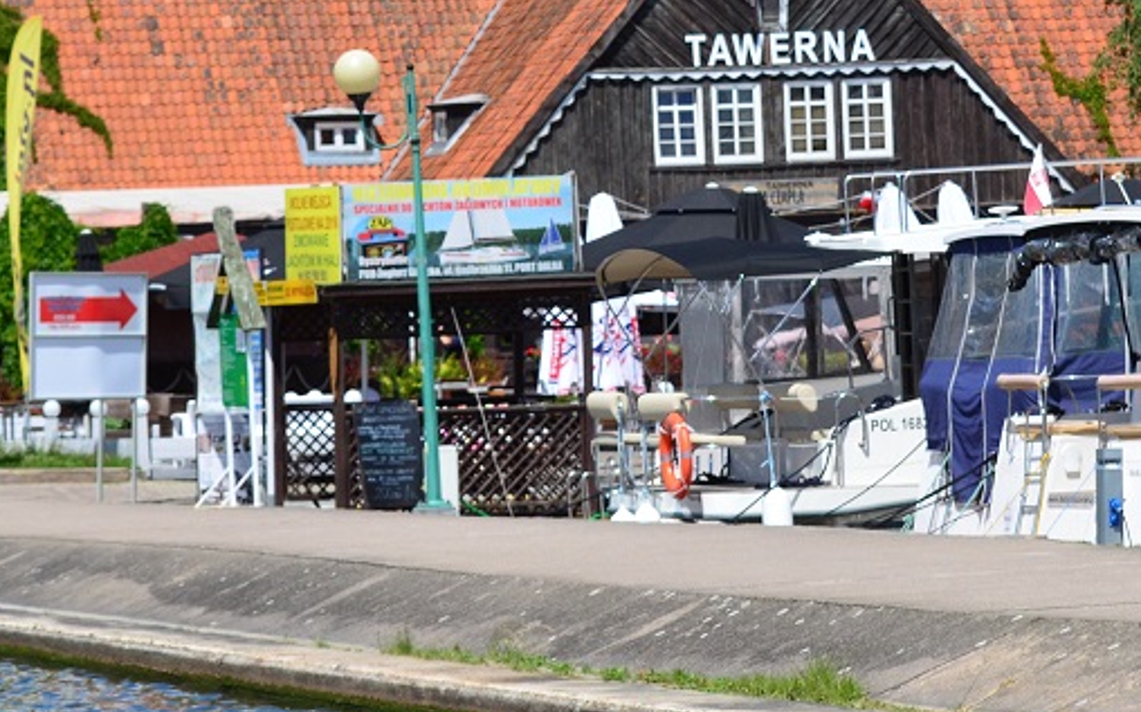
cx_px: 769
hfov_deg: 10.0
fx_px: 6527
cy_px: 154
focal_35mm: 210
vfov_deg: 6.2
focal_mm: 70
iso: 640
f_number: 5.6
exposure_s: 1/4000
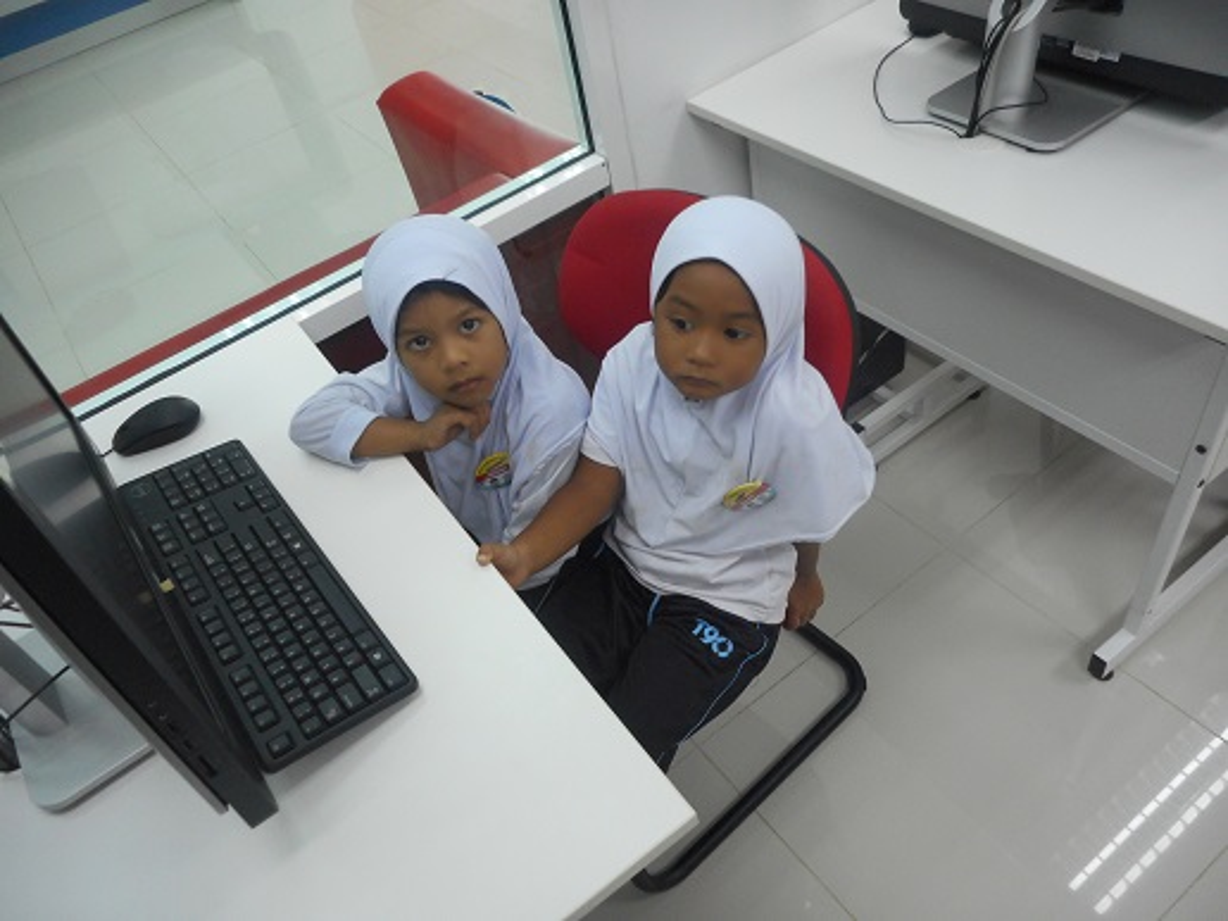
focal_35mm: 25
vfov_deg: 54.9
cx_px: 614
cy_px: 460
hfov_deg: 69.4
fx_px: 887
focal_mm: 4.5
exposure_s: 1/30
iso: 220
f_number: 3.7
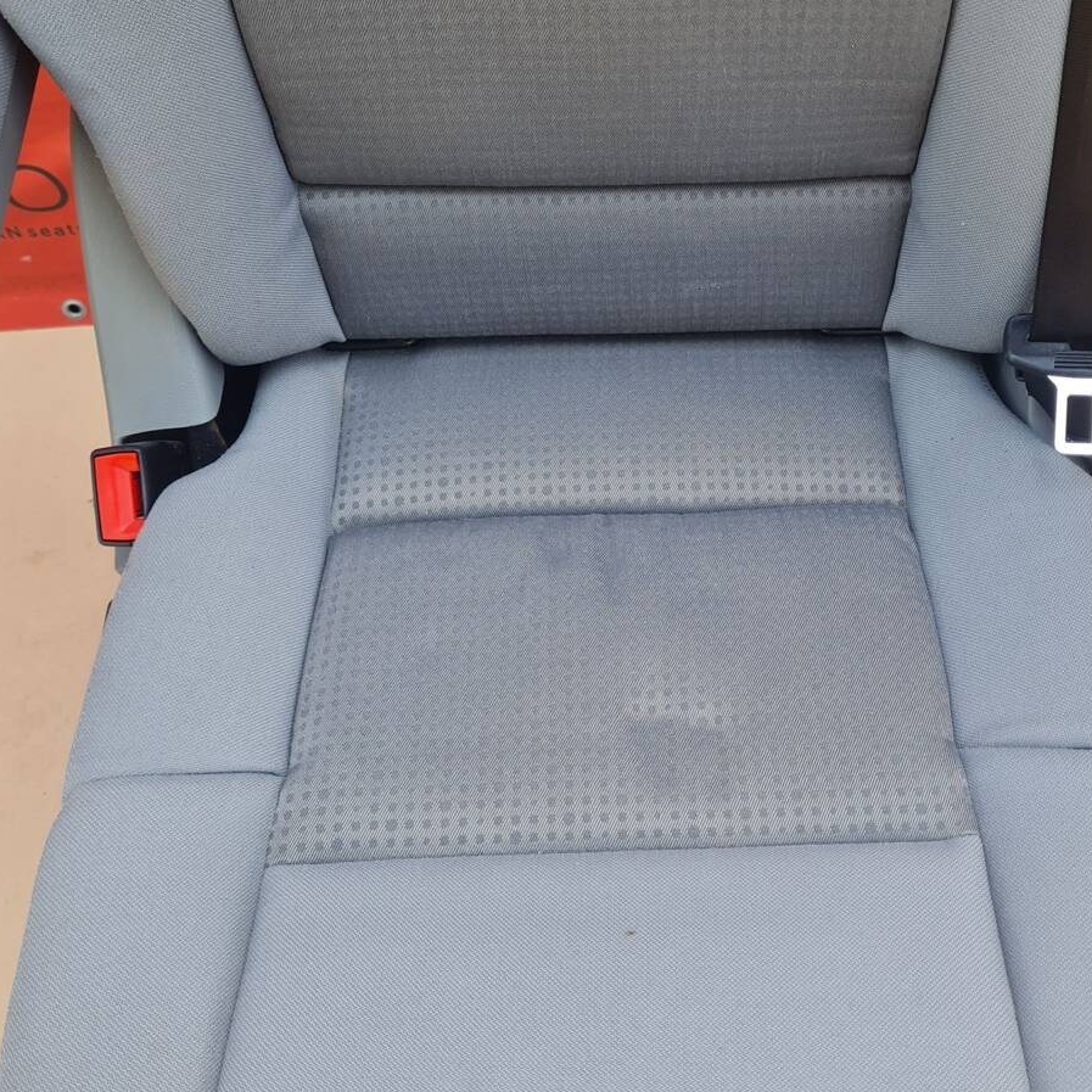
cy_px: 459
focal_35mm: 41
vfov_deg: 40.8
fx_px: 1463
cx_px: 665
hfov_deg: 40.7
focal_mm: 5.4
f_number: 1.8
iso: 50
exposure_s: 1/204
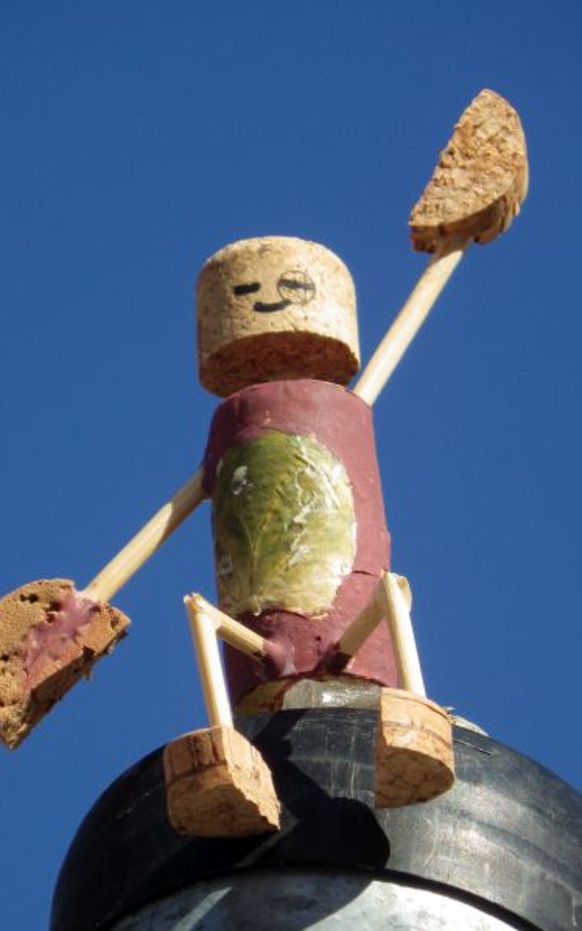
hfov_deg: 2.1
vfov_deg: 3.4
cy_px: 466
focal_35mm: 617
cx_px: 260
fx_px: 15651
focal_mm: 104
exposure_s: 1/320
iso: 100
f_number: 5.9
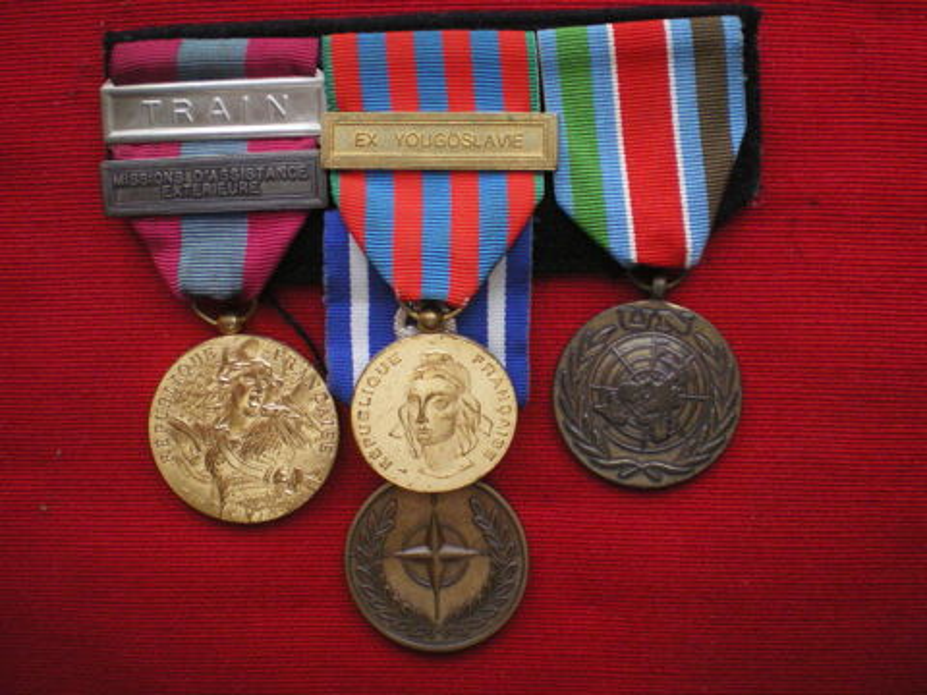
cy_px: 348
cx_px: 464
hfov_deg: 49.0
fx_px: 1018
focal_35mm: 38
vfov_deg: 37.7
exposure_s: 1/30
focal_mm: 6.3
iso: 400
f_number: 3.1
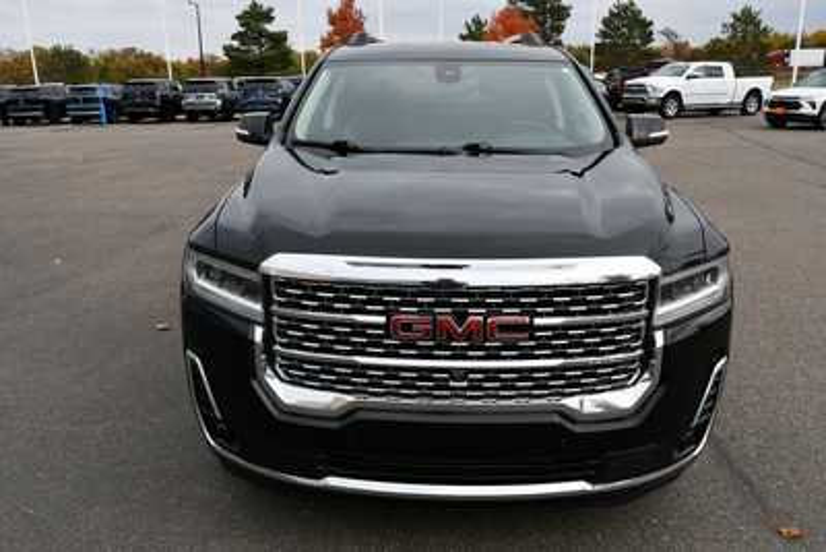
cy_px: 276
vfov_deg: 43.6
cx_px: 413
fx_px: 689
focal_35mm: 30
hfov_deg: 61.9
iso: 160
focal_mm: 20
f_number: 8
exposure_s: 1/250
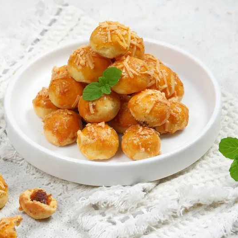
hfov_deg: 8.0
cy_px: 119
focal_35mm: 218
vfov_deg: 8.0
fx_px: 1696
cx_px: 92
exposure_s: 1/50
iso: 200
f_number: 9
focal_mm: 113.8
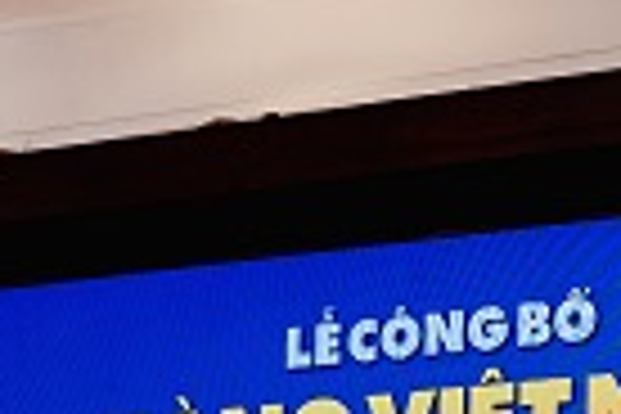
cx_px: 428
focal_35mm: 174
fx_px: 3001
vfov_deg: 7.5
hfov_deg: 11.8
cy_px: 873
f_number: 4
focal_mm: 40
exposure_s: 1/320
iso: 640
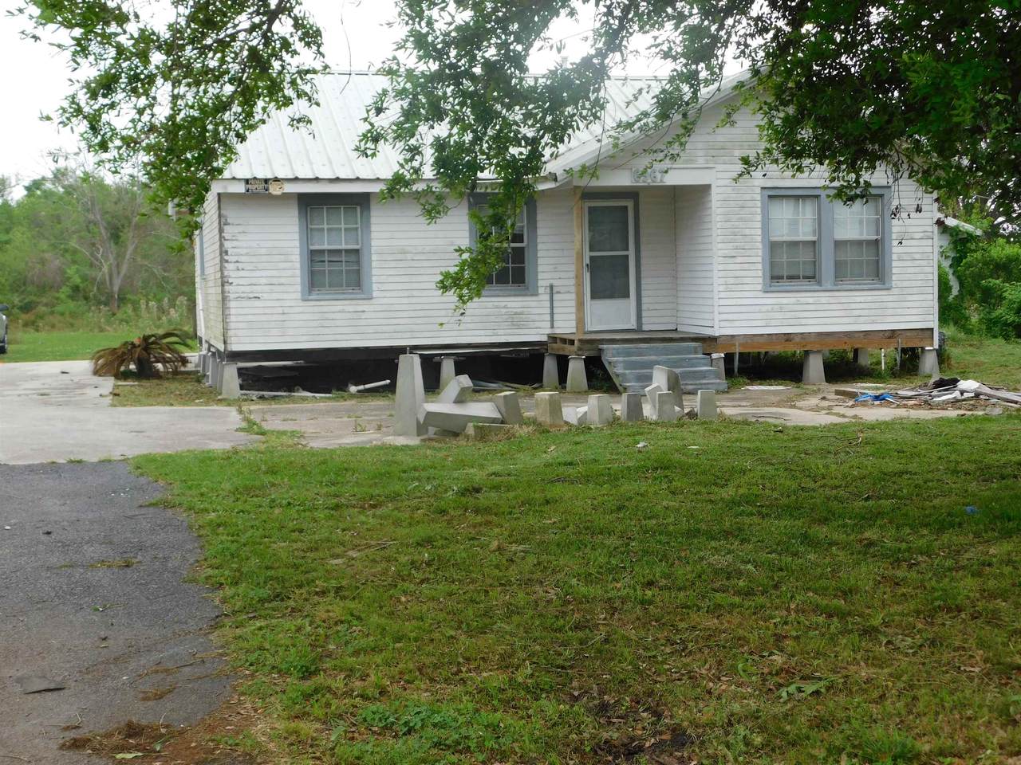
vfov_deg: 28.6
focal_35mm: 51
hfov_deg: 37.5
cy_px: 382
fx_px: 1504
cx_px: 510
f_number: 3.8
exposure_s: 1/320
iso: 125
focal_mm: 9
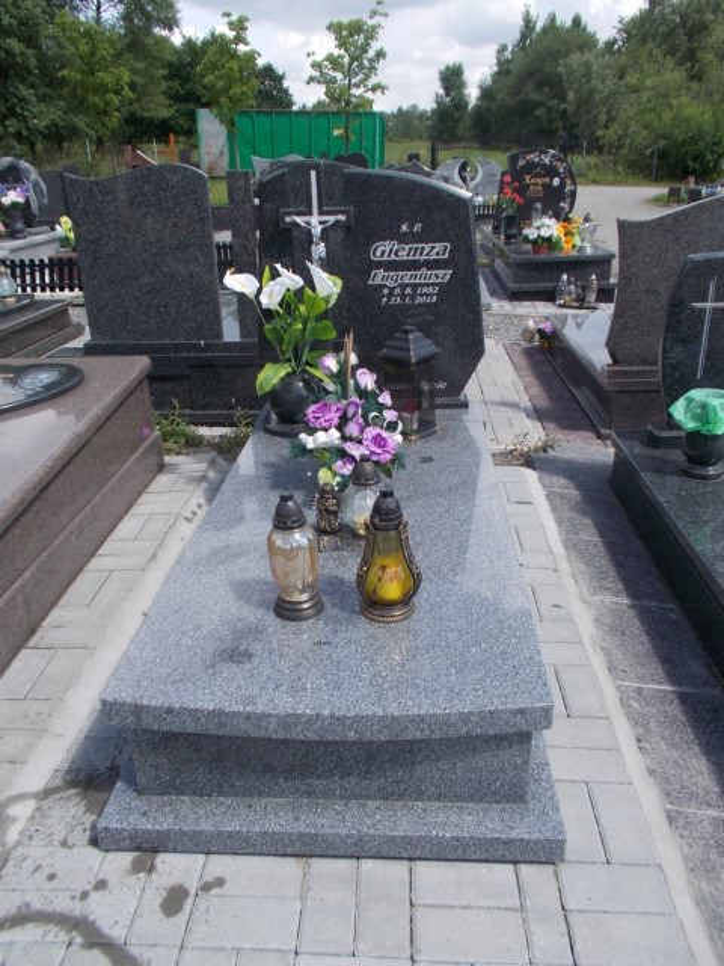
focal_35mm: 26
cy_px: 483
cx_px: 362
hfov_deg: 53.1
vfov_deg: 67.3
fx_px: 725
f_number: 8
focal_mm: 4.6
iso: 80
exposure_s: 1/100
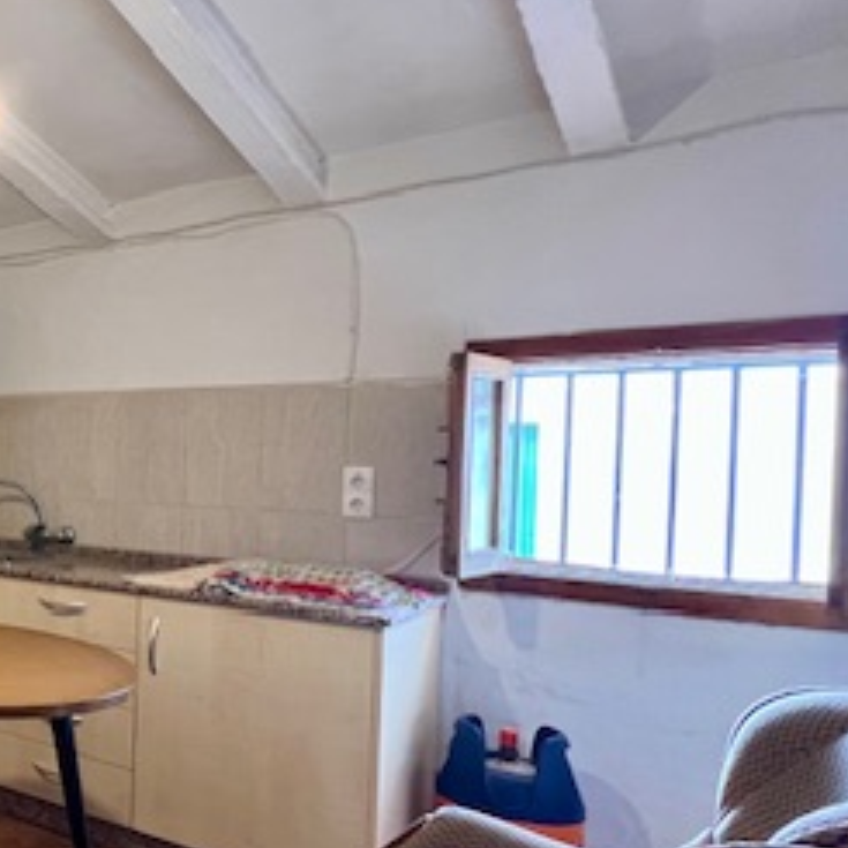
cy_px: 474
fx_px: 831
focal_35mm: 30
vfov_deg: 53.9
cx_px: -204
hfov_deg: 37.9
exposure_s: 1/50
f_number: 1.8
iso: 250
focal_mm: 1.57
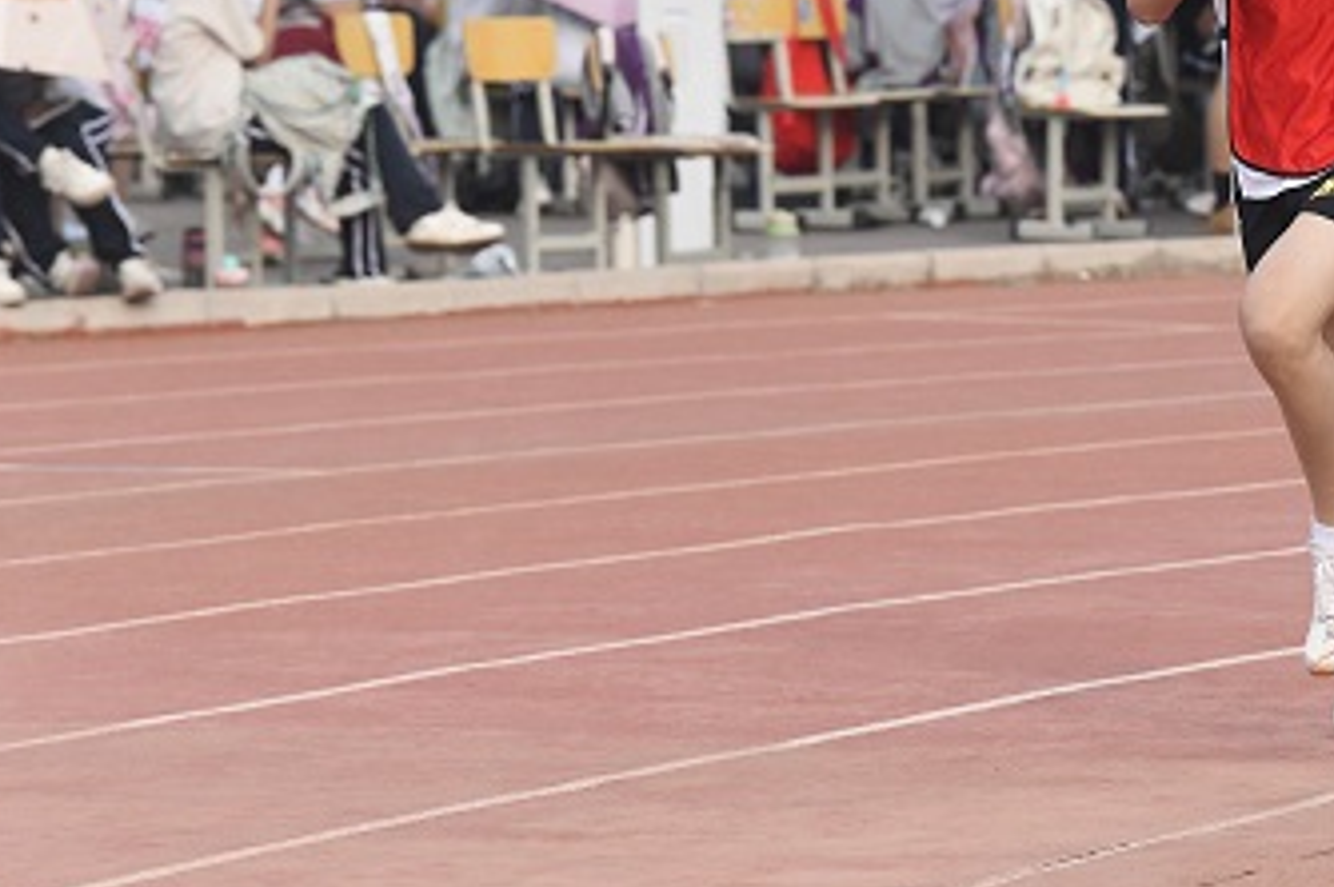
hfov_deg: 5.5
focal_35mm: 377
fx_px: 13956
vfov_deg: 3.6
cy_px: 204
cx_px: 1334
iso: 2000
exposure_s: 1/5000
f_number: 5.6
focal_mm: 180
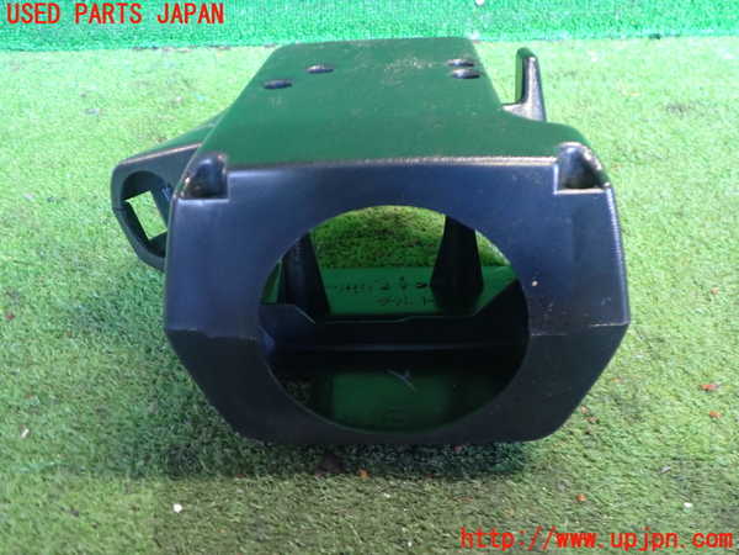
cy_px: 278
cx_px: 370
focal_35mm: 30
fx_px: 640
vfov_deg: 46.8
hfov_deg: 60.0
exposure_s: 1/30
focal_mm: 5.4
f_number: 2.3
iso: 800
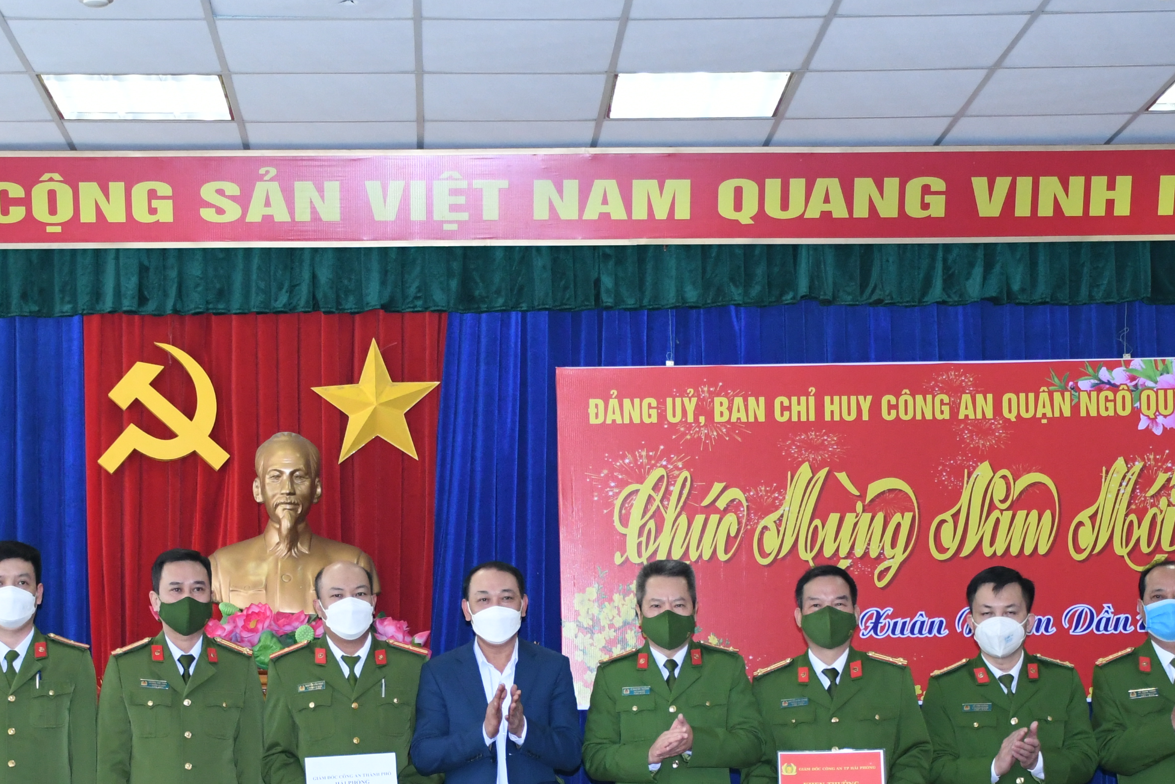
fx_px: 2807
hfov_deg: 23.6
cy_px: 617
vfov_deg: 15.8
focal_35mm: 86
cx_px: 532
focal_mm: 32
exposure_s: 1/200
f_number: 4
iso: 2000
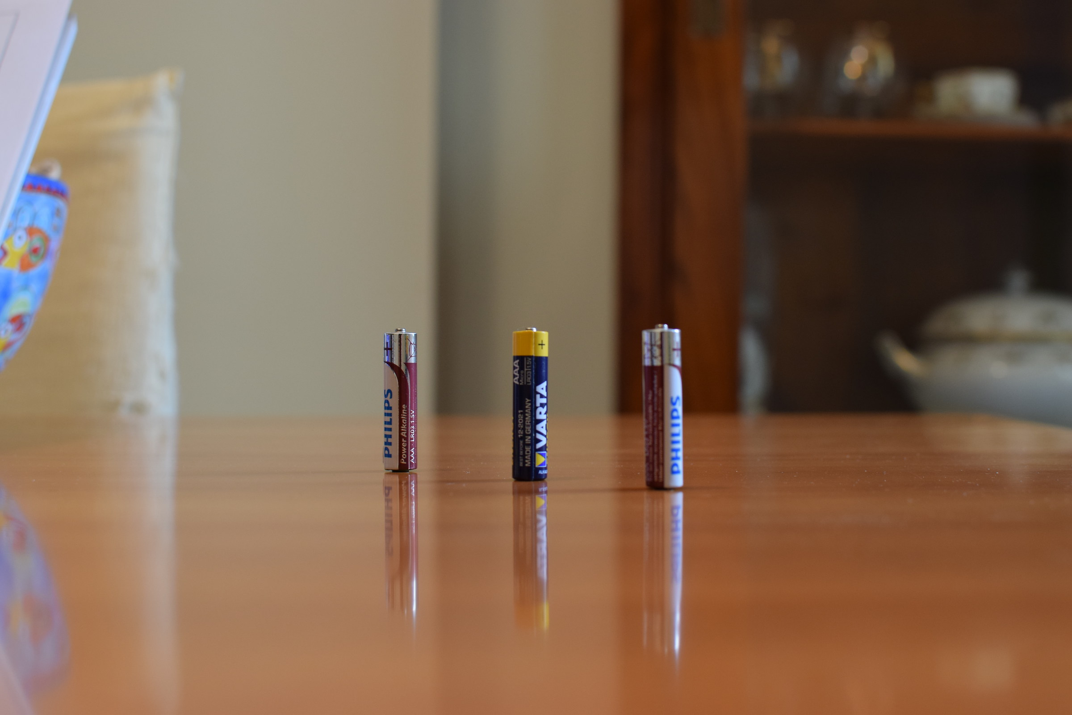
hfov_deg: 37.9
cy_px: 358
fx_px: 1563
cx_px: 536
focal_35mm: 52
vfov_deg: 25.8
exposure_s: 1/125
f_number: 4.5
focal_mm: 35
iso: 500
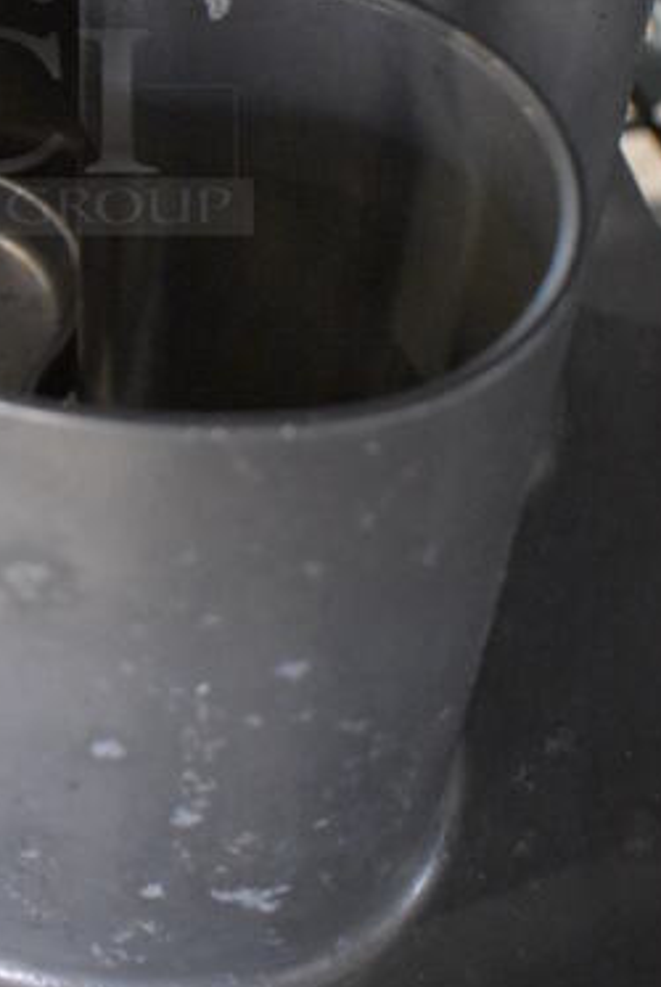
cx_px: -40
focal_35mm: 66
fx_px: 1811
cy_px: 97
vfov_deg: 29.2
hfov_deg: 19.9
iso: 5000
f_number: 3.5
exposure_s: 1/125
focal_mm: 18
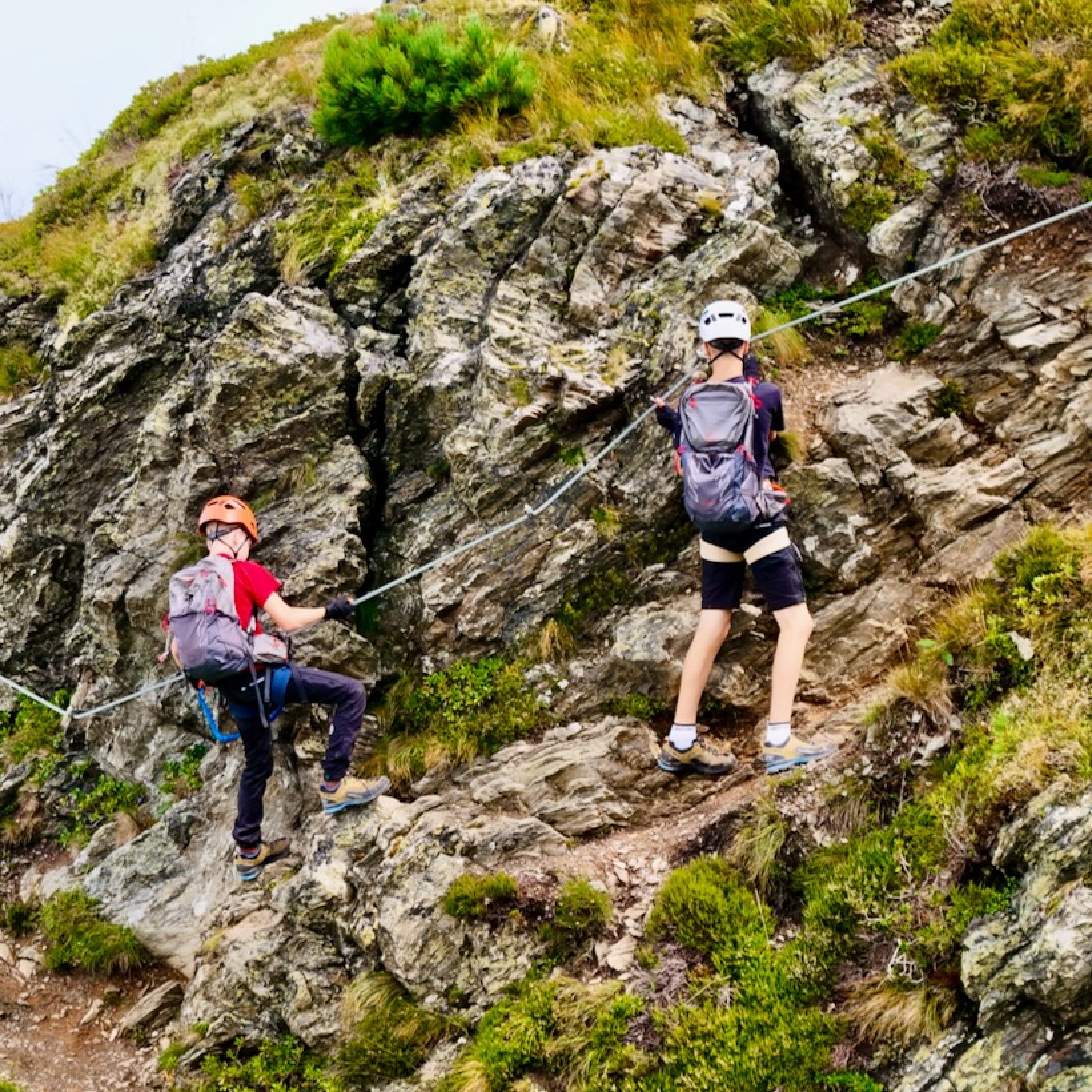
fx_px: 2962
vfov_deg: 20.9
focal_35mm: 83
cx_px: 499
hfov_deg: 20.9
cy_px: 543
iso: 200
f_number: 2.8
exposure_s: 1/320
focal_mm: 19.35
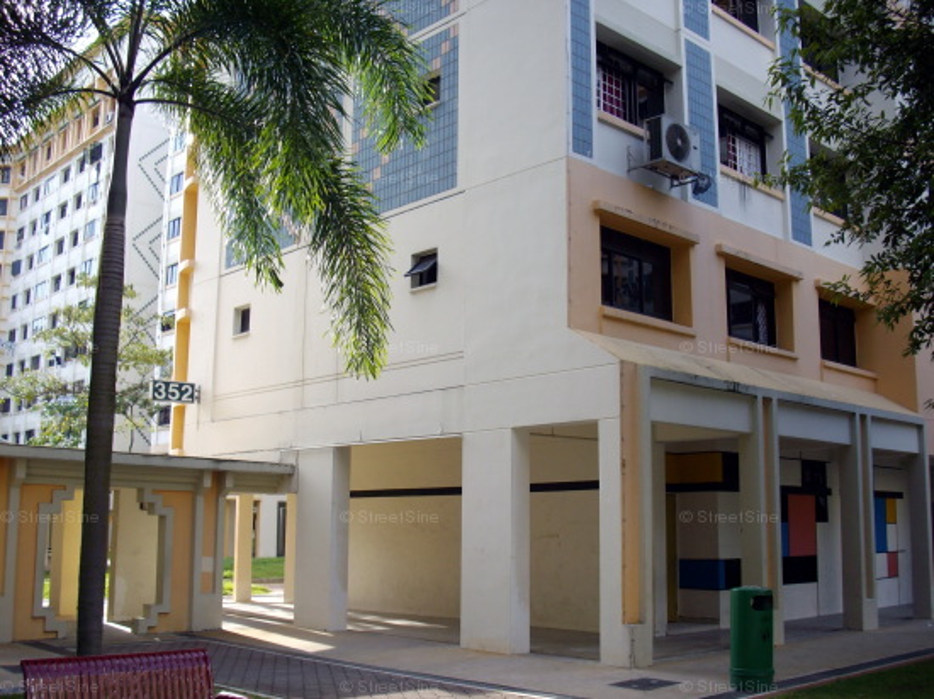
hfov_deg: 50.2
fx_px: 998
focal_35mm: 37
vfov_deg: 38.6
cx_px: 467
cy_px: 350
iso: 80
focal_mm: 6.2
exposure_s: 1/250
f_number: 2.8
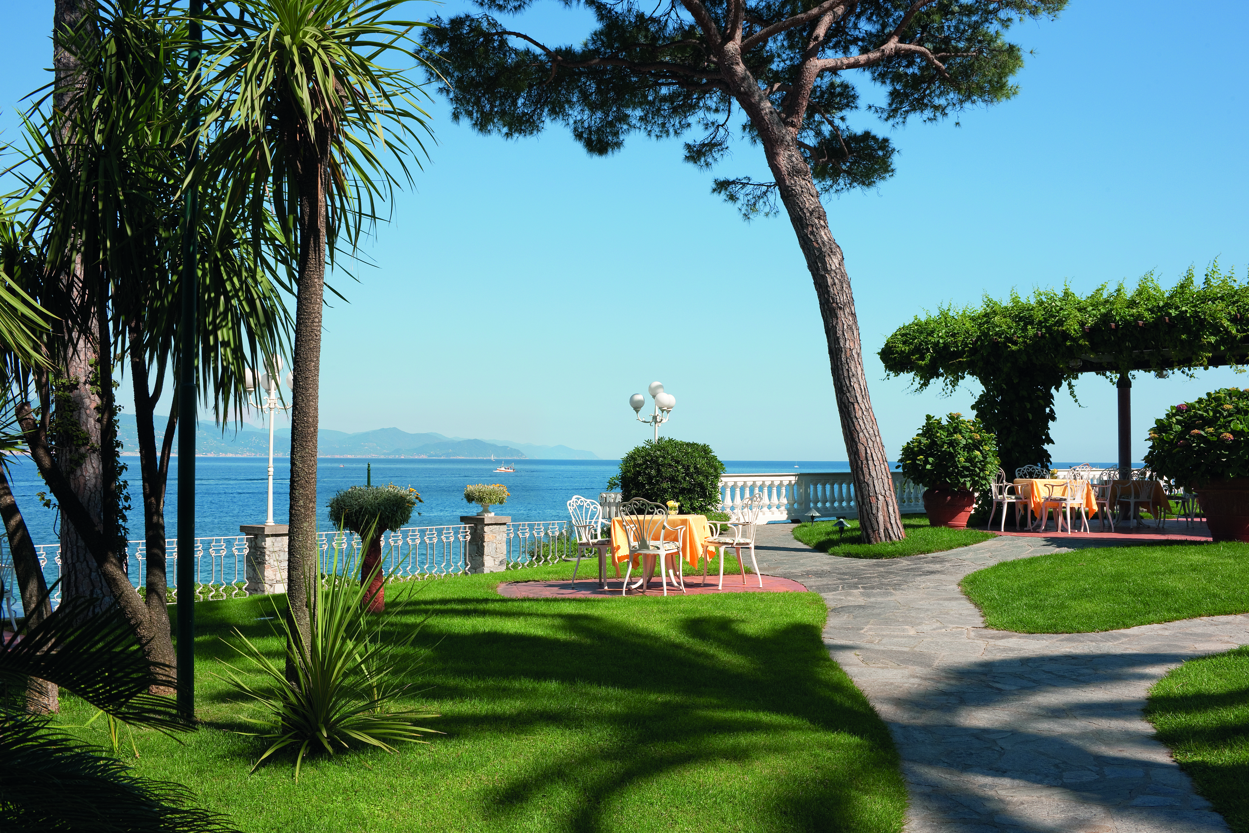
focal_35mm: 35
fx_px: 1214
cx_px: 624
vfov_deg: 37.9
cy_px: 416
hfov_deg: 54.4
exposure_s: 1/160
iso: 200
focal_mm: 35
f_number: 14
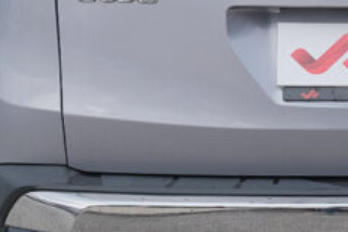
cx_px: 434
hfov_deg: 11.5
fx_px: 1692
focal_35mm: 175
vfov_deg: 7.8
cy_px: -8
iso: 500
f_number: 9
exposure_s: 1/125
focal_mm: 26.4
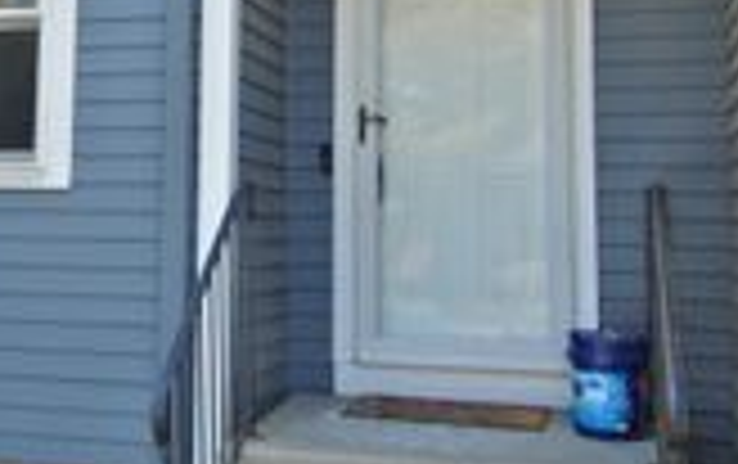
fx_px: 1128
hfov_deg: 35.6
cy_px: 115
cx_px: 212
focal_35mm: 56
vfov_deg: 23.0
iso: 110
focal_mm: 12
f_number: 5.6
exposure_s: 1/125
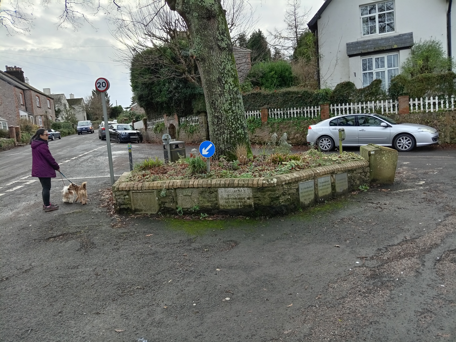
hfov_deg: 67.3
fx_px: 343
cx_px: 228
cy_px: 171
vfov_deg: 53.1
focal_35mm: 26
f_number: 1.8
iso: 102
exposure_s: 1/153
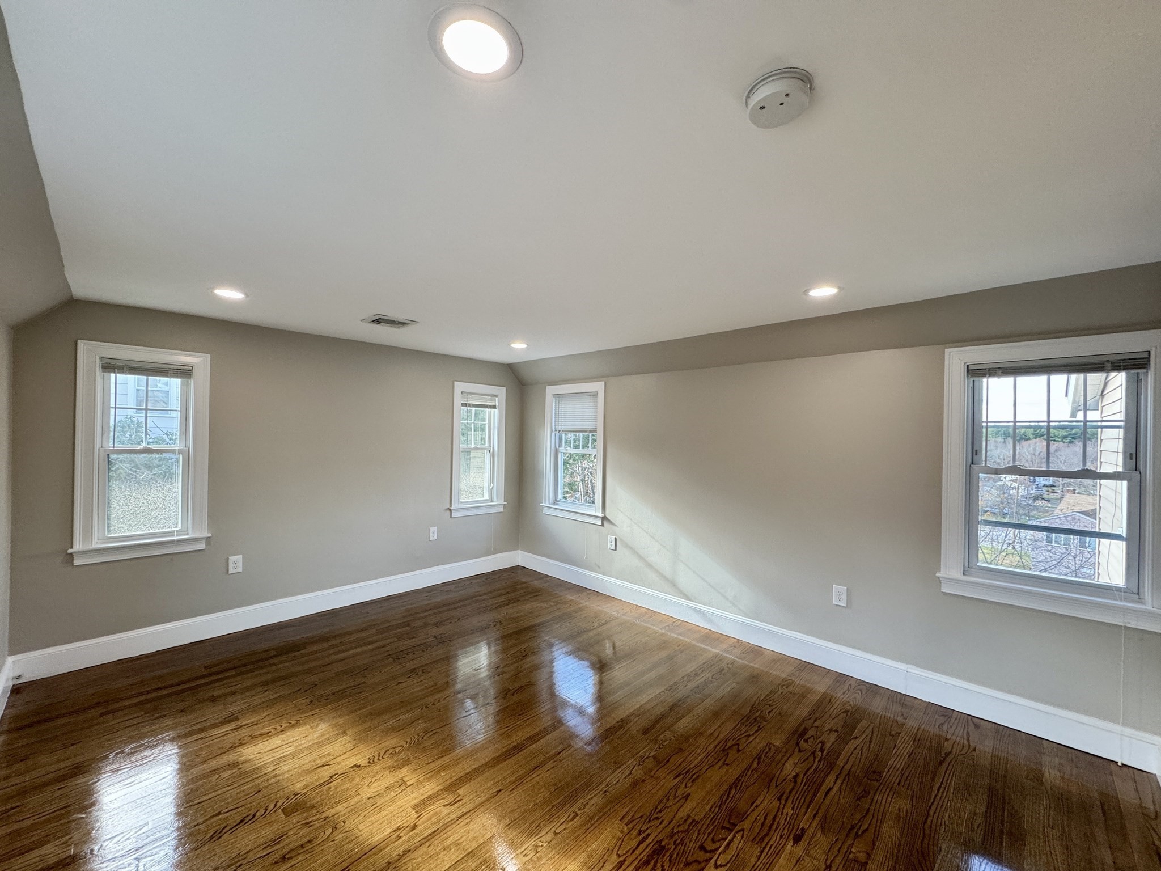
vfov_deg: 85.7
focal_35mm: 14
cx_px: 580
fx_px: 470
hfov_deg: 102.1
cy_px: 436
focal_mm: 2.22
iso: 160
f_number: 2.2
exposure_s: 1/120
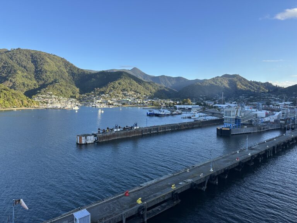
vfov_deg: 56.8
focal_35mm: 24
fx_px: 206
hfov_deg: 71.6
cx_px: 148
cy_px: 112
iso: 80
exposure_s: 1/1256
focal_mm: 6.86
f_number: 1.78
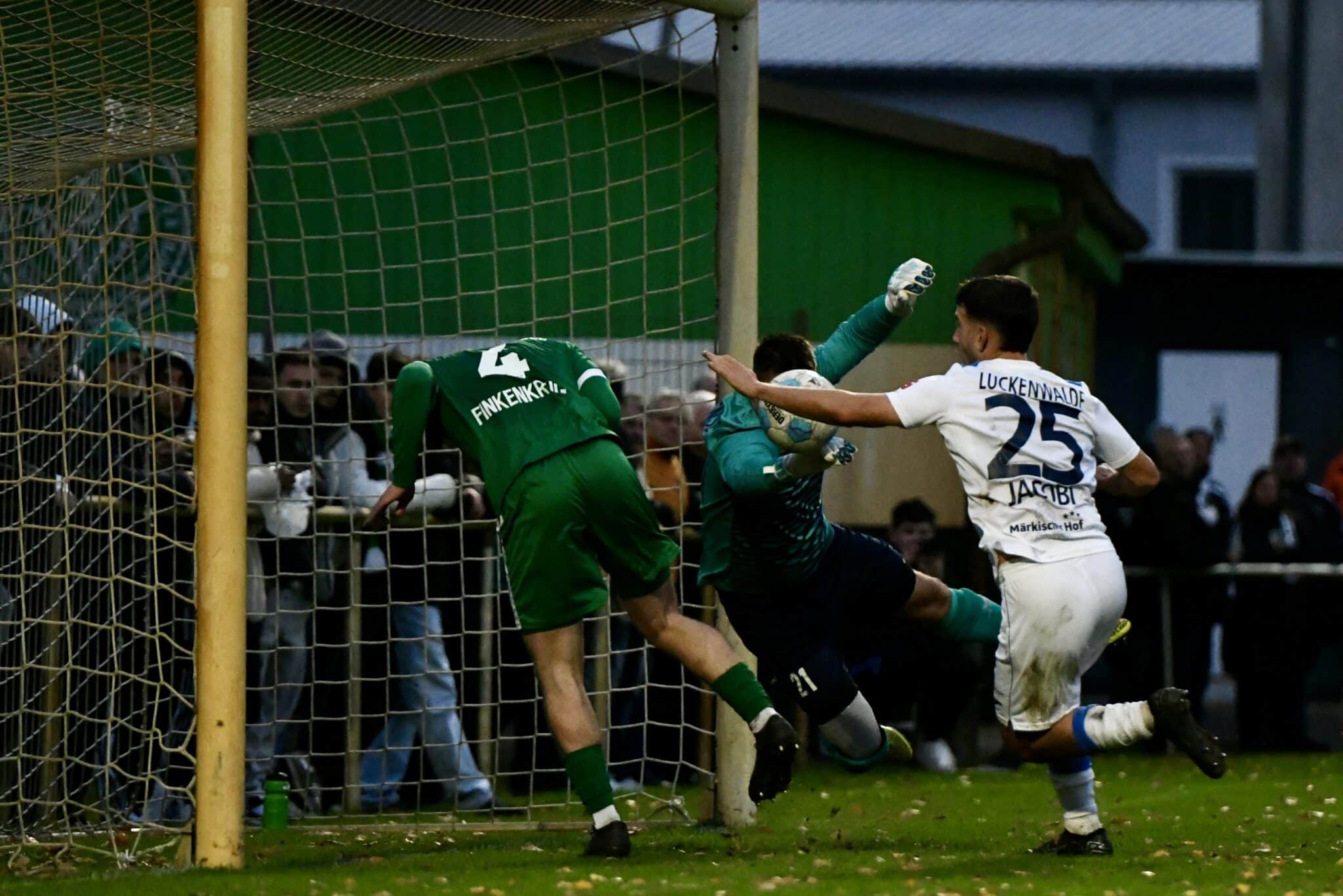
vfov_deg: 7.8
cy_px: 448
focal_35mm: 175
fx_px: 6529
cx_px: 672
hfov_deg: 11.7
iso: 8000
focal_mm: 175
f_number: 2.8
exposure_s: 1/1600
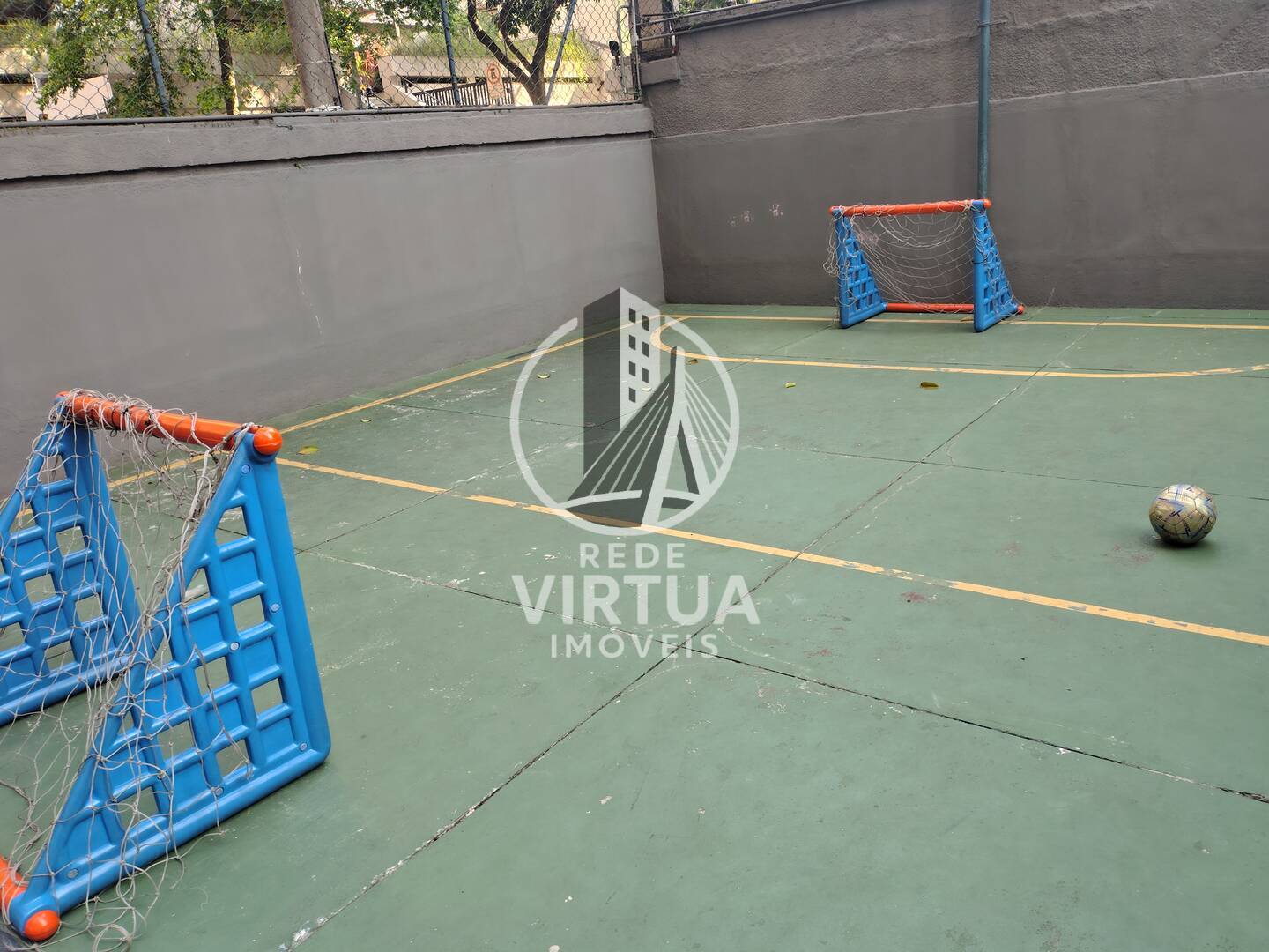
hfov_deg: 69.4
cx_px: 634
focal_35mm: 25
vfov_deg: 54.9
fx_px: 916
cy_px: 476
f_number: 1.7
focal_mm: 4.71
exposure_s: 1/121
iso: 278
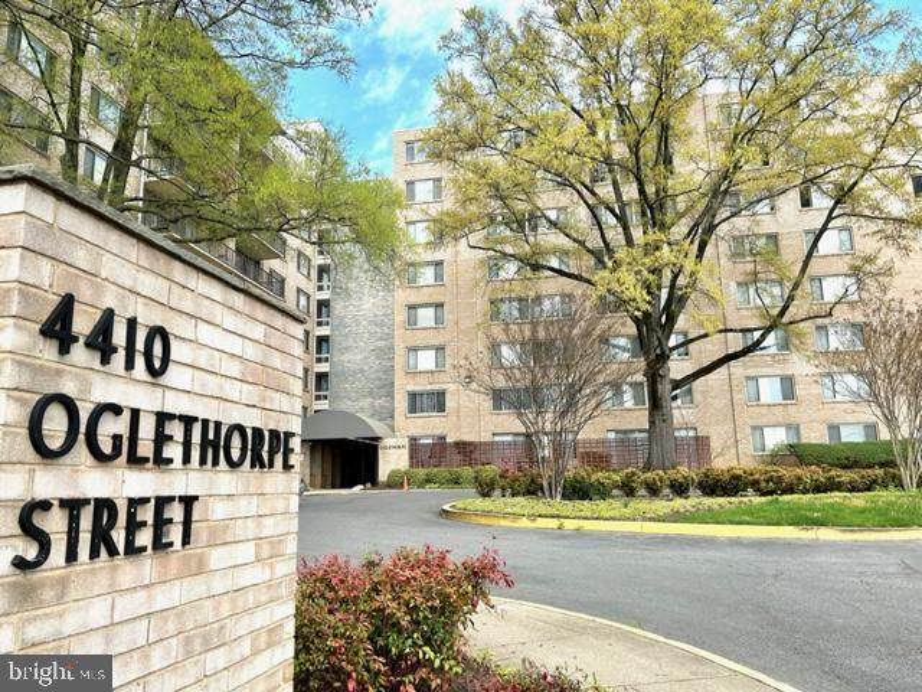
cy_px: 346
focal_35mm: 26
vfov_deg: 53.1
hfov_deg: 67.3
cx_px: 461
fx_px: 693
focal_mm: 5.7
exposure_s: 1/1669
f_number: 1.5
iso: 50
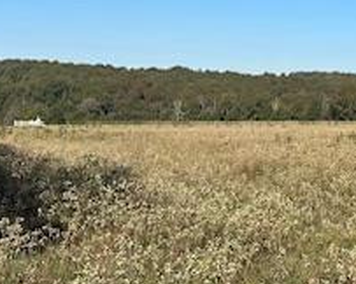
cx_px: 340
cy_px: 53
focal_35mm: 74
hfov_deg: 24.8
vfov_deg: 20.4
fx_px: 779
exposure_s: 1/5263
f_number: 1.78
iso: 80
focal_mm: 6.86
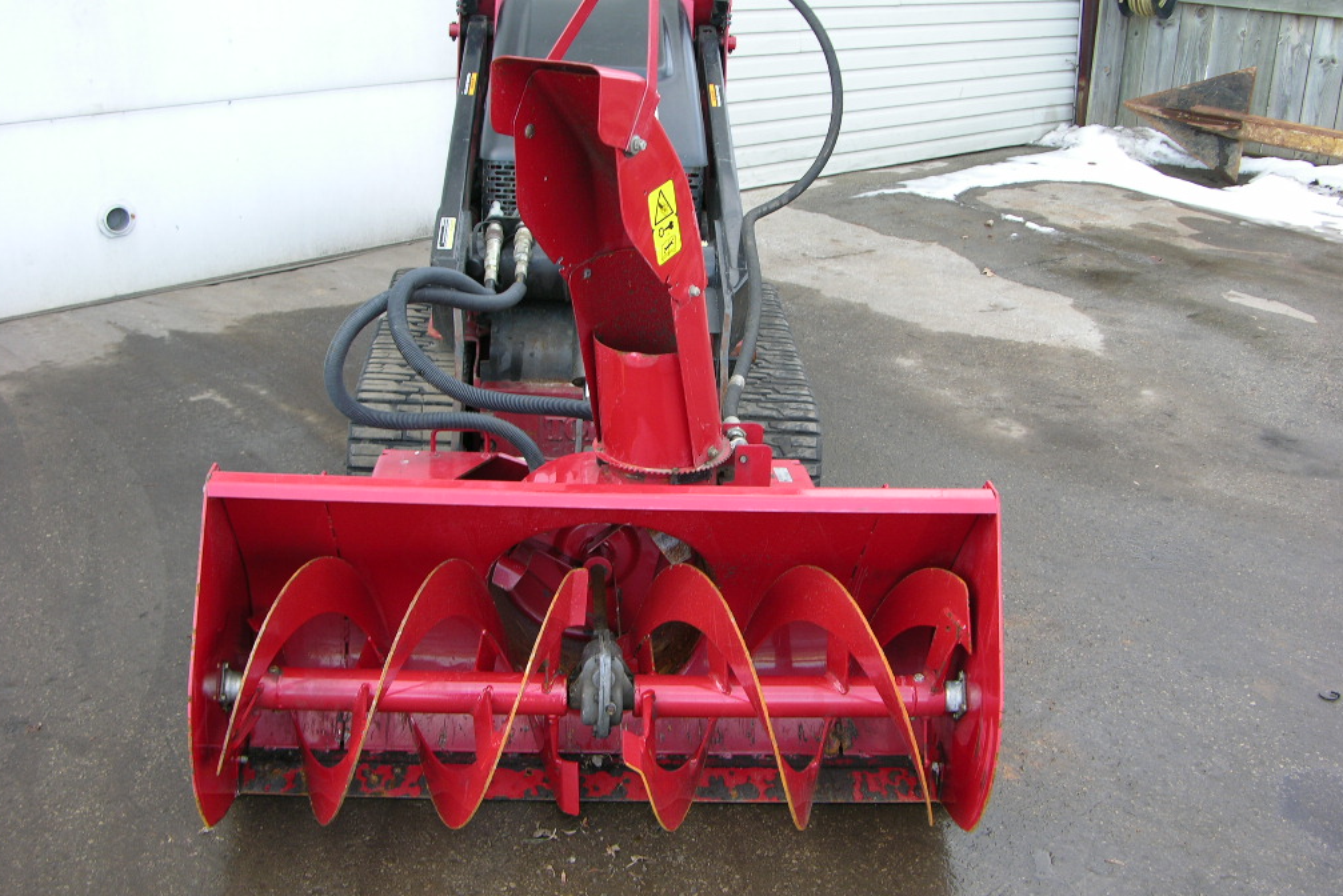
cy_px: 405
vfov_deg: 35.9
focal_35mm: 37
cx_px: 665
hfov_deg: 51.9
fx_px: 1381
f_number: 3.2
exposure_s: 1/39.7
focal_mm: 8.9
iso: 50
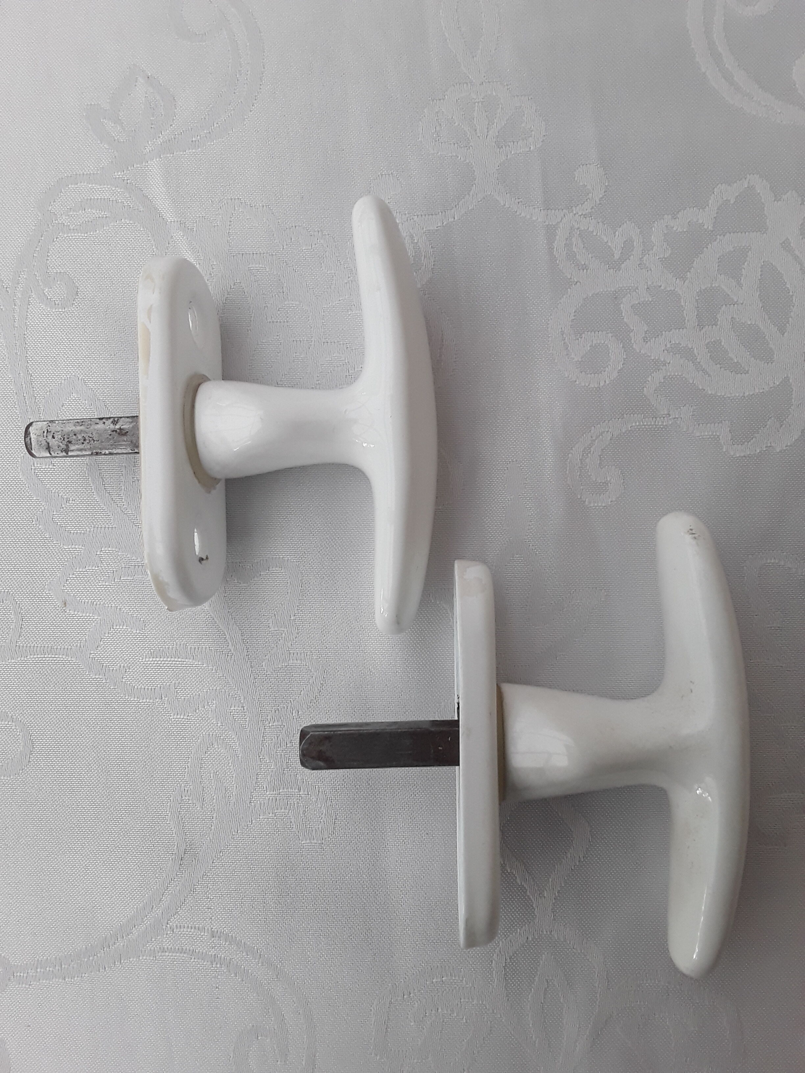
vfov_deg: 65.3
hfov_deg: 51.4
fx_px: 837
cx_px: 402
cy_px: 536
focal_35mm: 27
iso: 64
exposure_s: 1/100
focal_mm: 2.91
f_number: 1.9
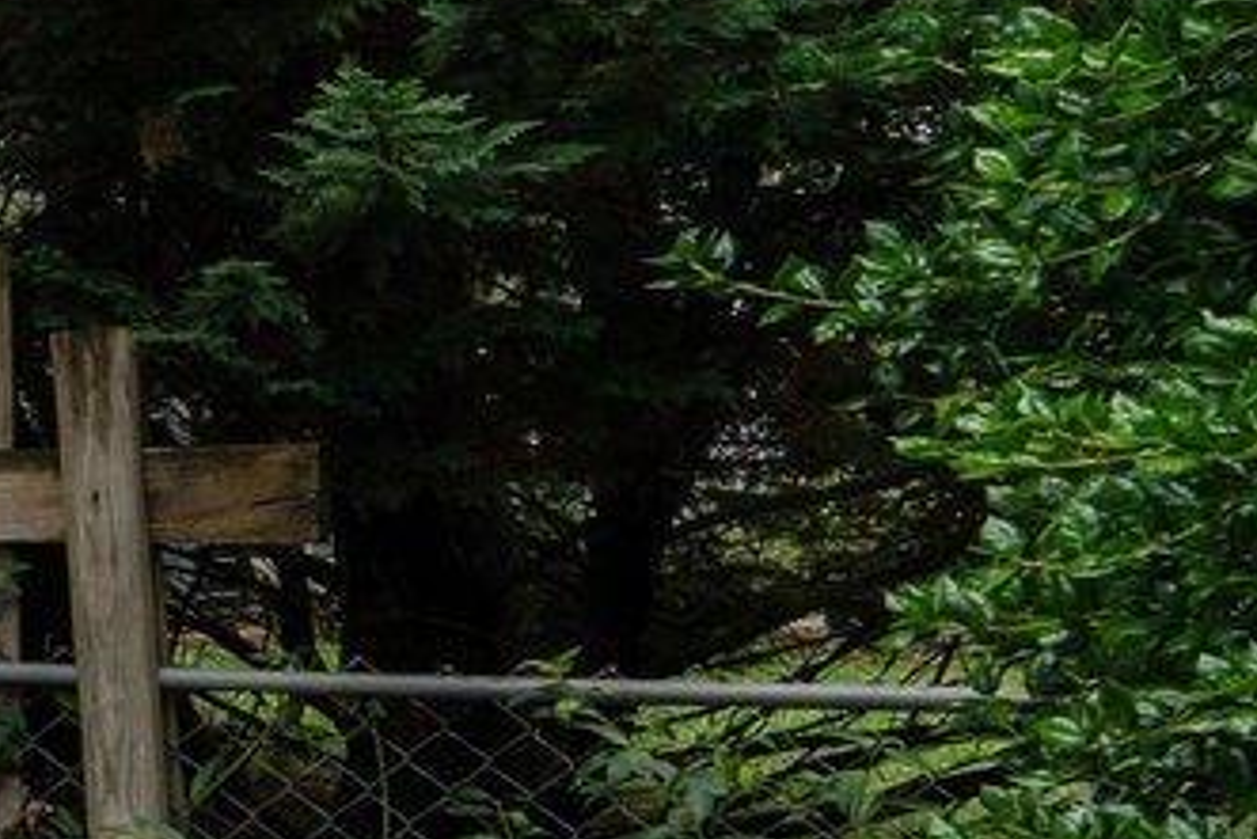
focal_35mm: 99
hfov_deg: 11.2
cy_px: 587
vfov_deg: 13.8
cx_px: -2601
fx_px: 3458
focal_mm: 16
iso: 250
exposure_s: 1/320
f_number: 9
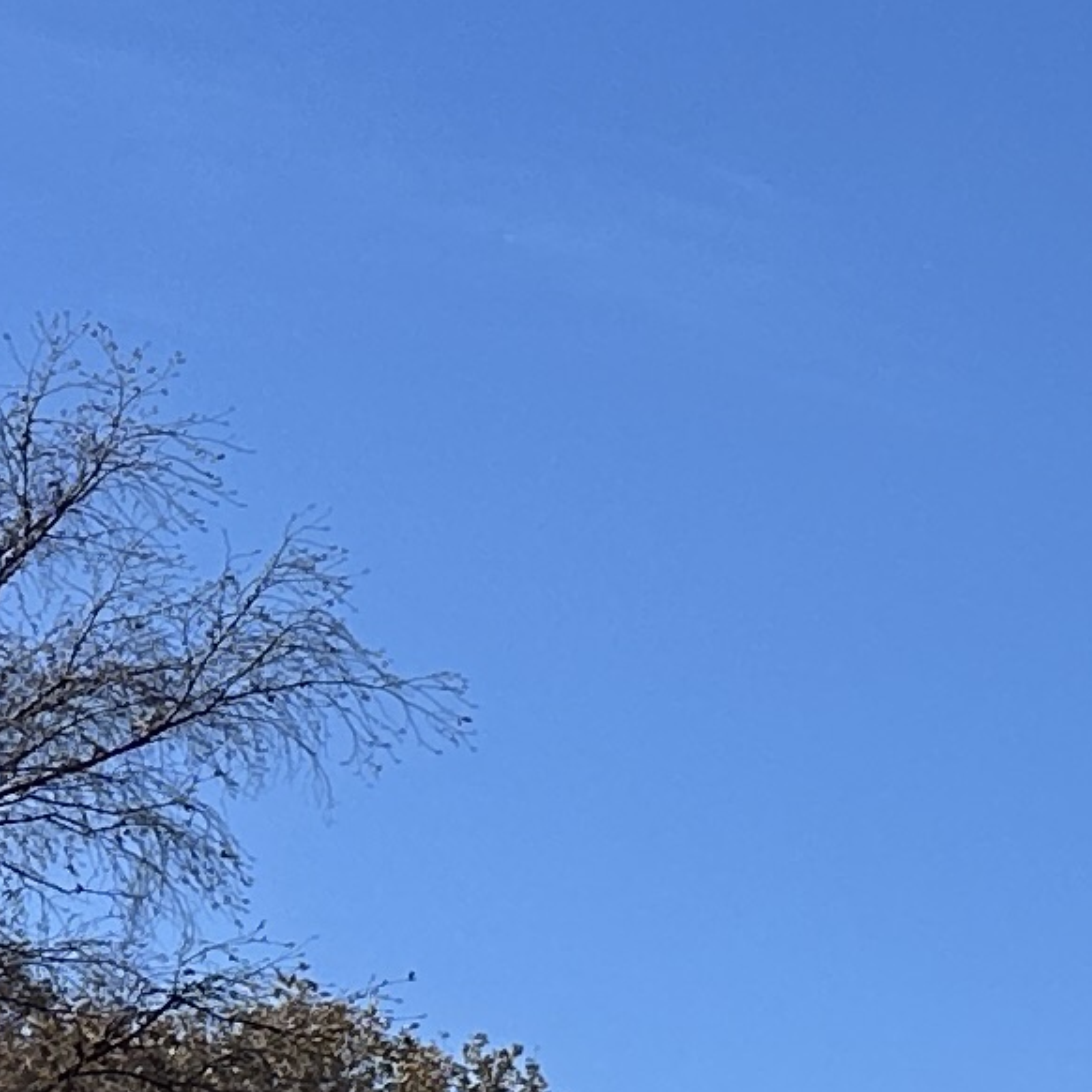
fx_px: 5246
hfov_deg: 9.4
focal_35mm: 147
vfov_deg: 11.3
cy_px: 1777
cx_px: 3250
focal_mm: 6.86
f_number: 1.78
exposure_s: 1/3472
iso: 80
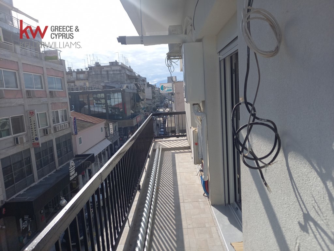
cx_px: 167
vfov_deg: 54.9
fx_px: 241
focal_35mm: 25
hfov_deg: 69.4
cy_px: 126
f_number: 1.8
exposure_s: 1/1218
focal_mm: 4.65
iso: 50
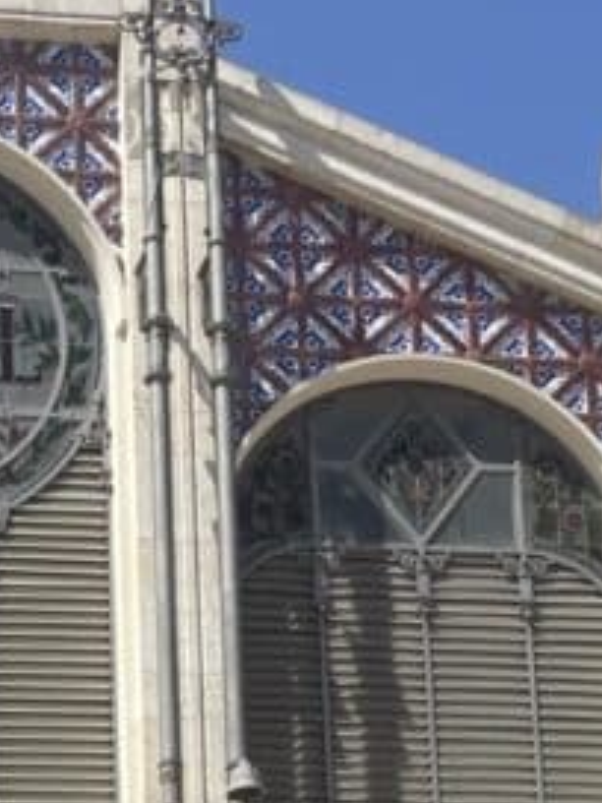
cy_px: 1287
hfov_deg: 13.9
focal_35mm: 98
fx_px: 2272
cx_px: -363
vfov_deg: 17.5
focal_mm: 4.2
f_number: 1.6
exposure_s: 1/2959
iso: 32
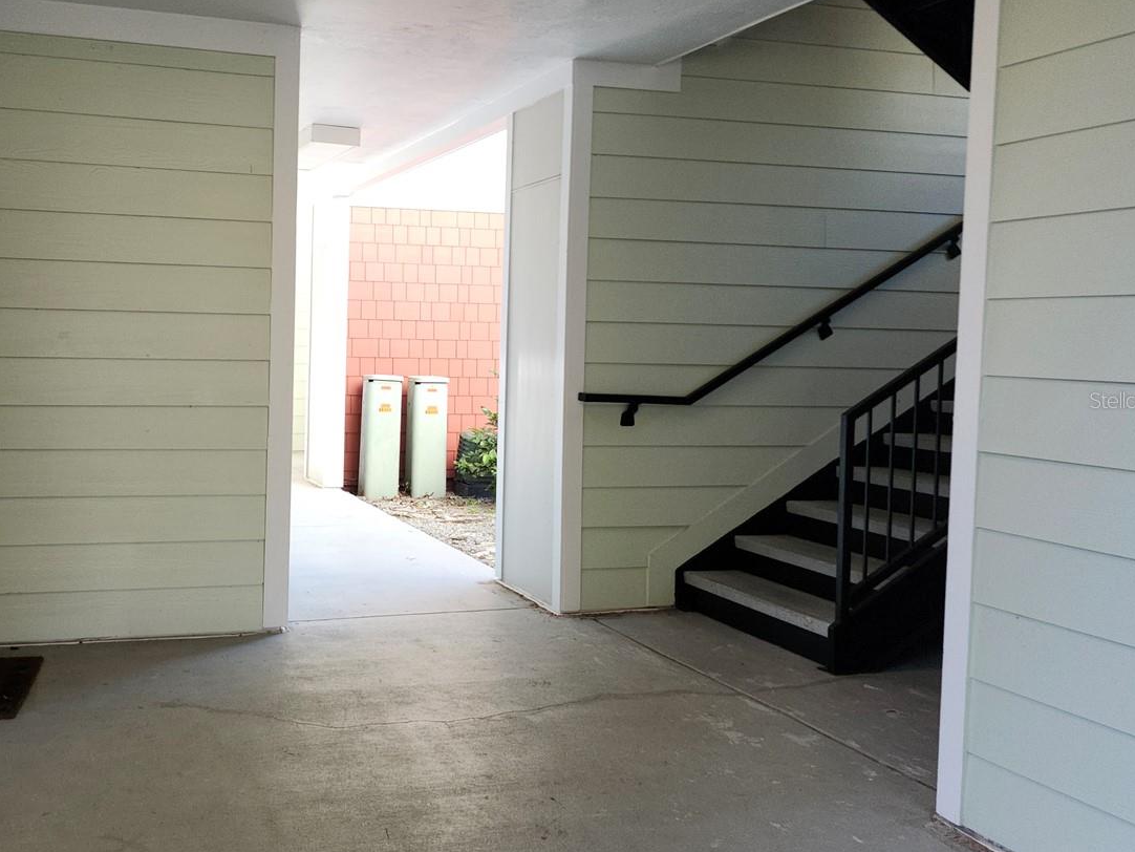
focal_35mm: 34
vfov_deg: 41.8
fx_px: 1115
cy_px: 400
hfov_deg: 52.6
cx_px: 349
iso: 64
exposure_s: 1/180
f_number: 1.8
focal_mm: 5.54
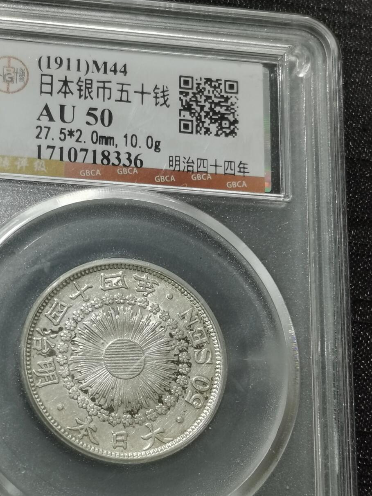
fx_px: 1404
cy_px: 266
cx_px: 106
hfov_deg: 15.0
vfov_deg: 20.0
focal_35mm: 98
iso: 64
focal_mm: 5.58
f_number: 1.8
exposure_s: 1/100
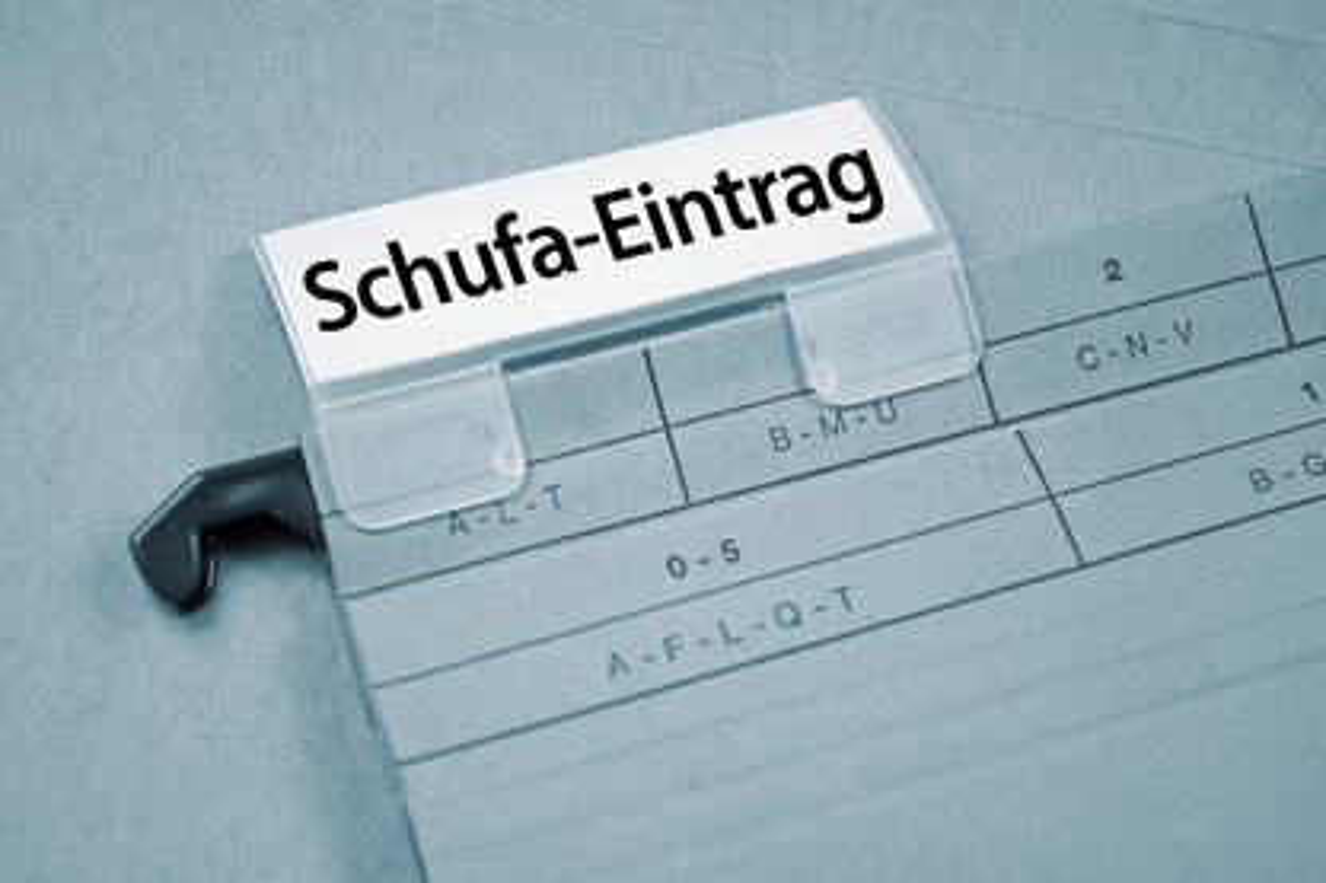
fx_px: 3037
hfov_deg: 24.6
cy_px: 442
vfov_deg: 16.5
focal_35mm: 82
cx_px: 663
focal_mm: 55
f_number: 5.6
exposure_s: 1/60
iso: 200
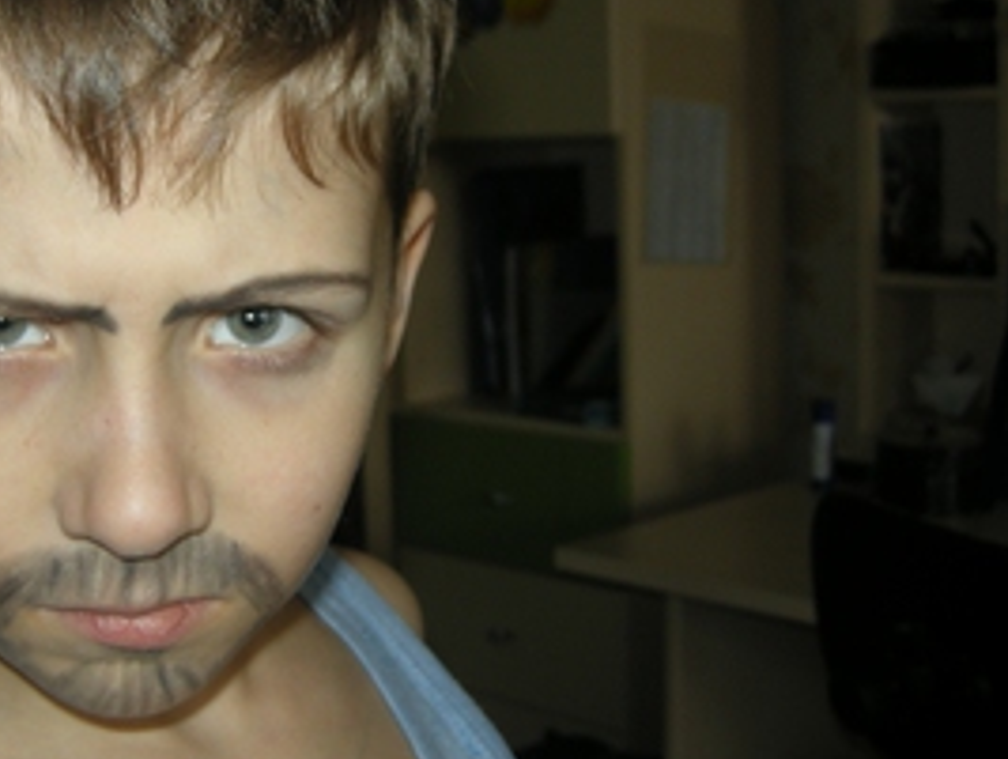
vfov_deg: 24.9
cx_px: 253
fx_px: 1720
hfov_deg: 32.1
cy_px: 381
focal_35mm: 59
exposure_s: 1/30
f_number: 2.7
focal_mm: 7.5
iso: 64
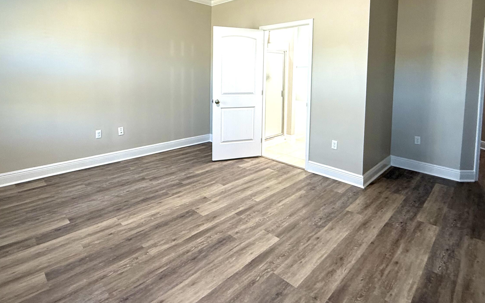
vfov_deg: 57.6
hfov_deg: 85.0
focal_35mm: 20
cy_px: 89
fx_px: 264
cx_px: 234
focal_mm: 2.22
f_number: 2.2
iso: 200
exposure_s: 1/120
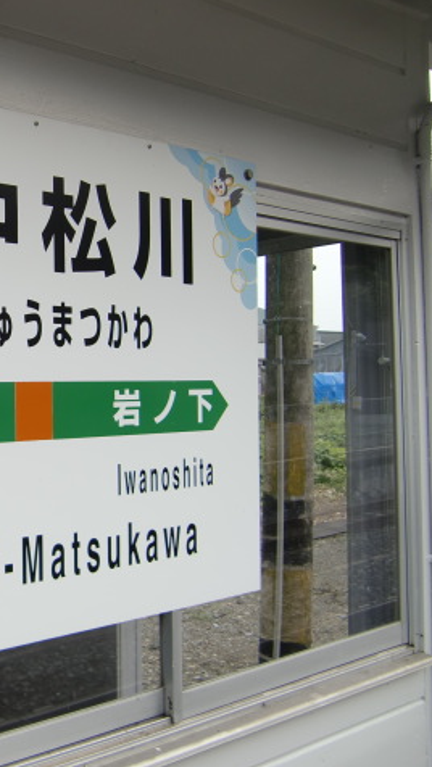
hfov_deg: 26.6
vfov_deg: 49.4
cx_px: -52
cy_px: 384
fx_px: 834
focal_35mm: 41
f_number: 2.6
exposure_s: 1/160
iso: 64
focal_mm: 4.9
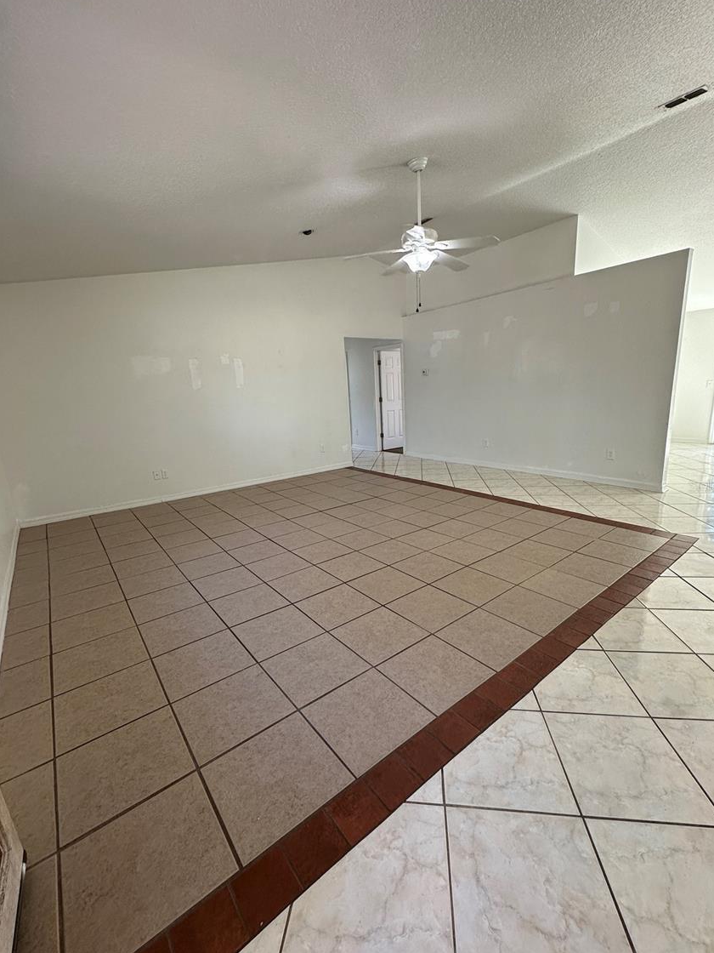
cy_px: 485
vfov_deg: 98.2
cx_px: 367
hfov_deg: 81.7
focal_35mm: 15
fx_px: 413
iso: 125
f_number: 2.2
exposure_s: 1/99
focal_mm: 2.22
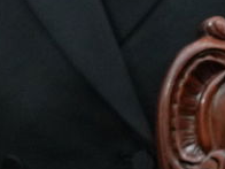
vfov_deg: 1.5
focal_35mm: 1004
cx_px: 520
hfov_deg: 2.0
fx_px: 6526
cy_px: 327
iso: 2500
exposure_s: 1/160
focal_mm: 97.5
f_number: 4
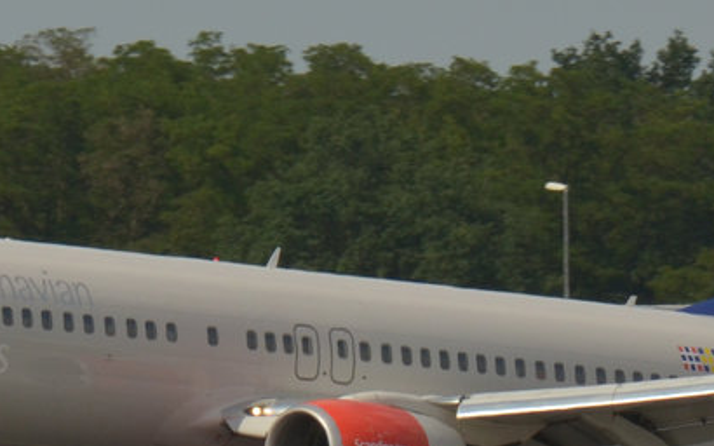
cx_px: 359
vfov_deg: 1.6
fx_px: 16059
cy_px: 160
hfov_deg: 2.5
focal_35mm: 825
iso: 320
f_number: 11
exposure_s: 1/800
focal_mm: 185
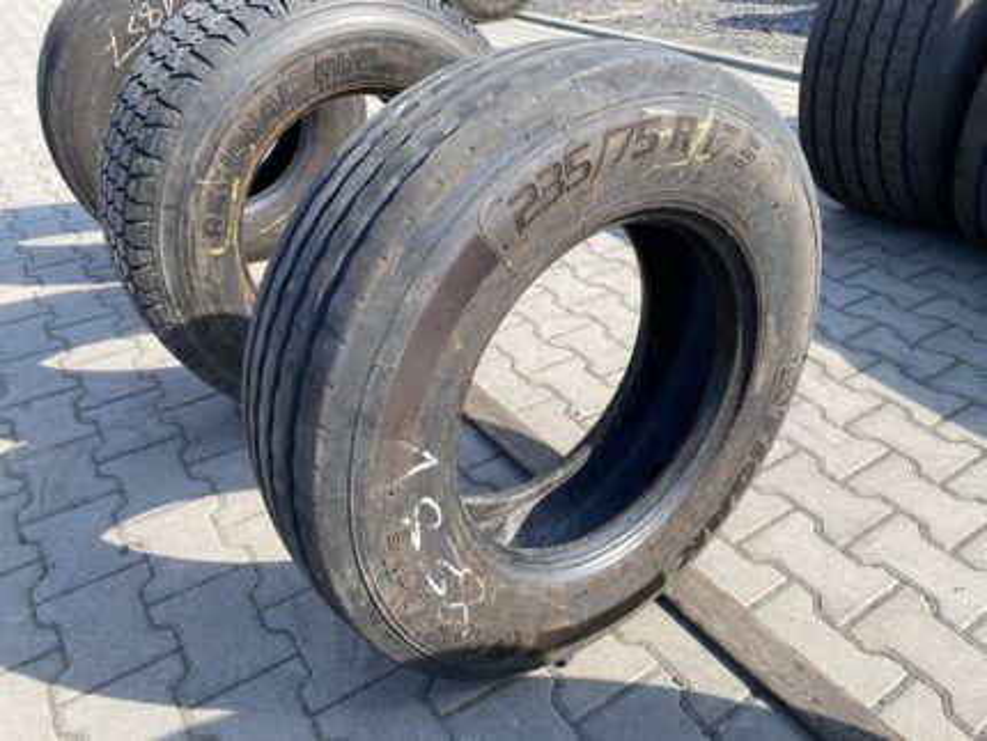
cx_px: 494
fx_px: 742
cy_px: 370
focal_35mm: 26
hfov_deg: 67.3
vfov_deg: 53.1
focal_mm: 4.25
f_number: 1.8
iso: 32
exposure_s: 1/799
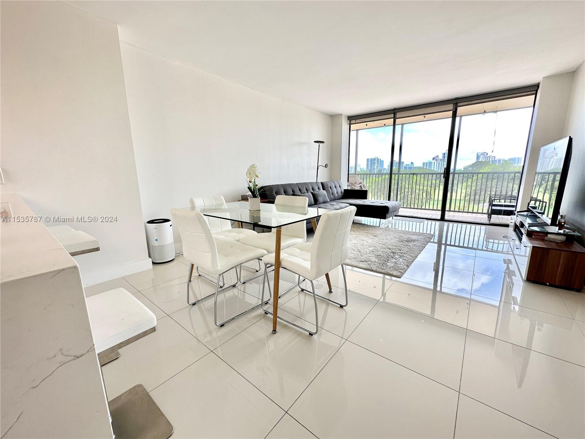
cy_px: 220
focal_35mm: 14
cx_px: 292
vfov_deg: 85.7
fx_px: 237
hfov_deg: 102.1
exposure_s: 1/134
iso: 40
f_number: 2.2
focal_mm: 2.22
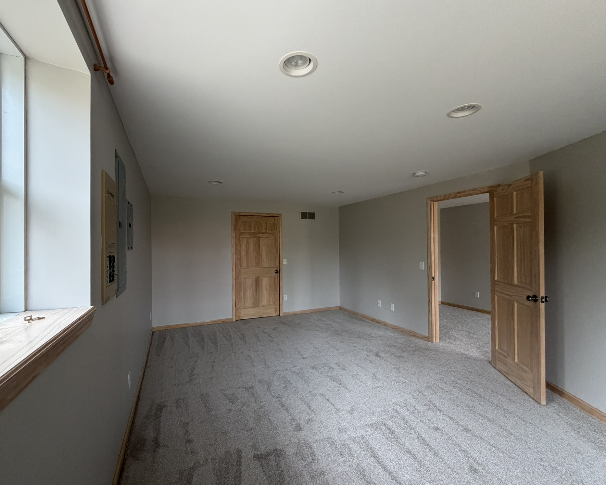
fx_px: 269
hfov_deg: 96.6
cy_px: 245
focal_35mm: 15
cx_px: 281
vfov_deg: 84.0
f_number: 2.2
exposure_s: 1/121
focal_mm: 2.22
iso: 320
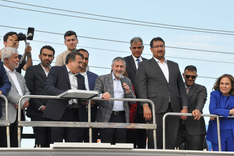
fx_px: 1030
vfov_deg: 8.7
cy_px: 78
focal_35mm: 159
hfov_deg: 13.0
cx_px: 117
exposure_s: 1/200
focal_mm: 105
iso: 1600
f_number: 20
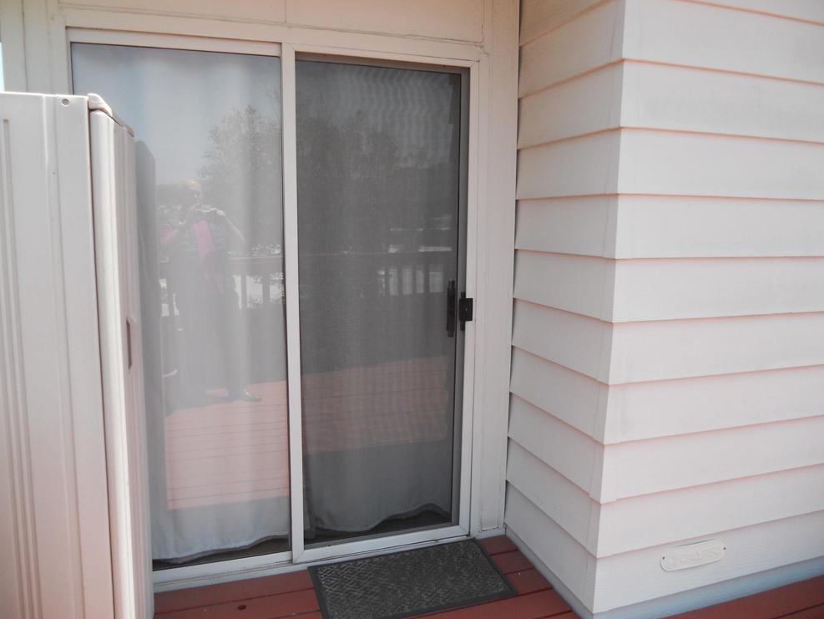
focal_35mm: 28
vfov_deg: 49.8
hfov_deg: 63.4
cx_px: 427
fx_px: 667
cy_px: 311
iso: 80
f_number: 3.2
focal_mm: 4.9
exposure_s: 1/320
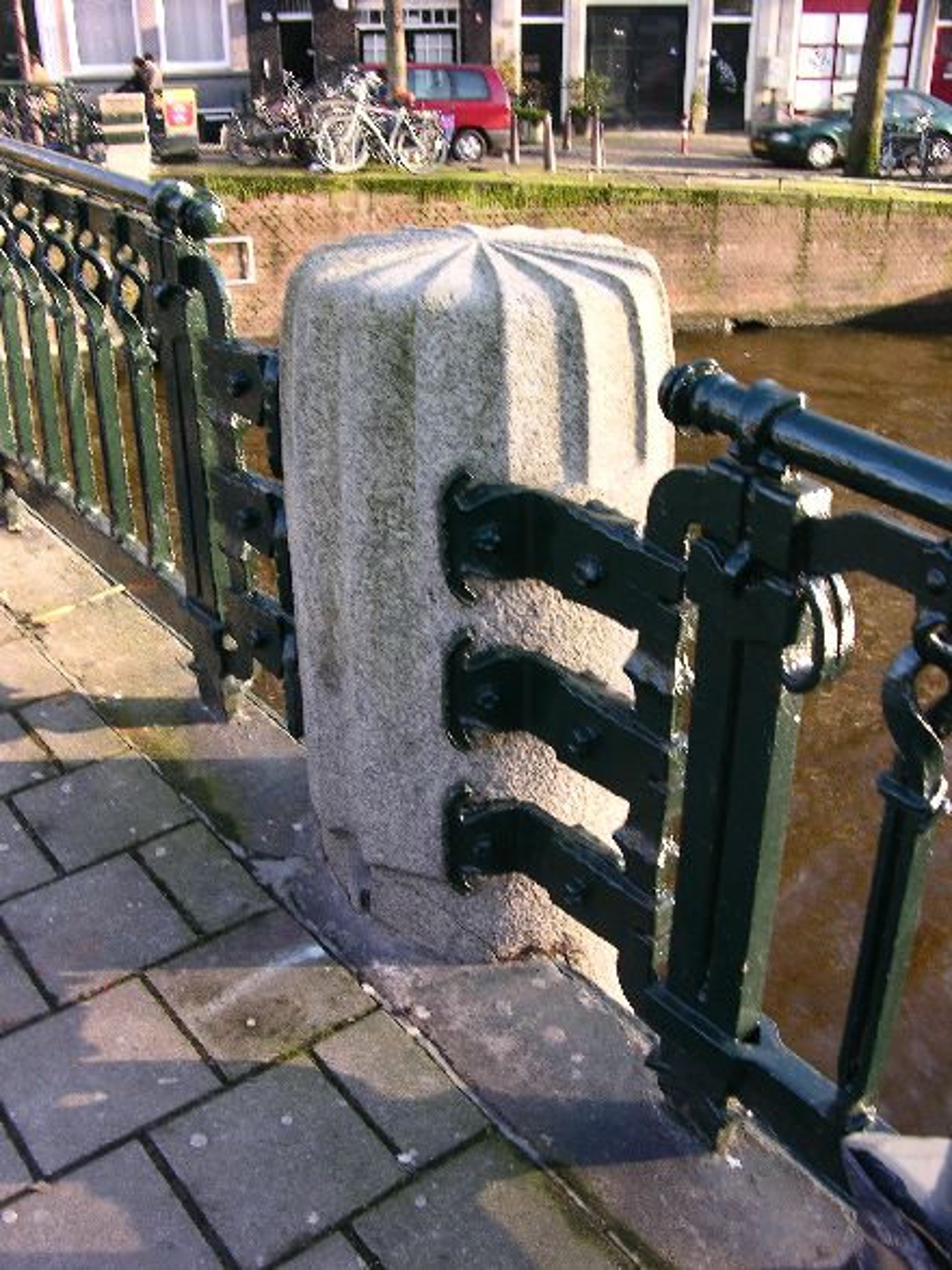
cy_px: 635
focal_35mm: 35
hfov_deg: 40.7
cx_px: 476
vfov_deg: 52.6
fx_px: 1284
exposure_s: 1/43.8
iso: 50
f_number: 4
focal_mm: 8.9
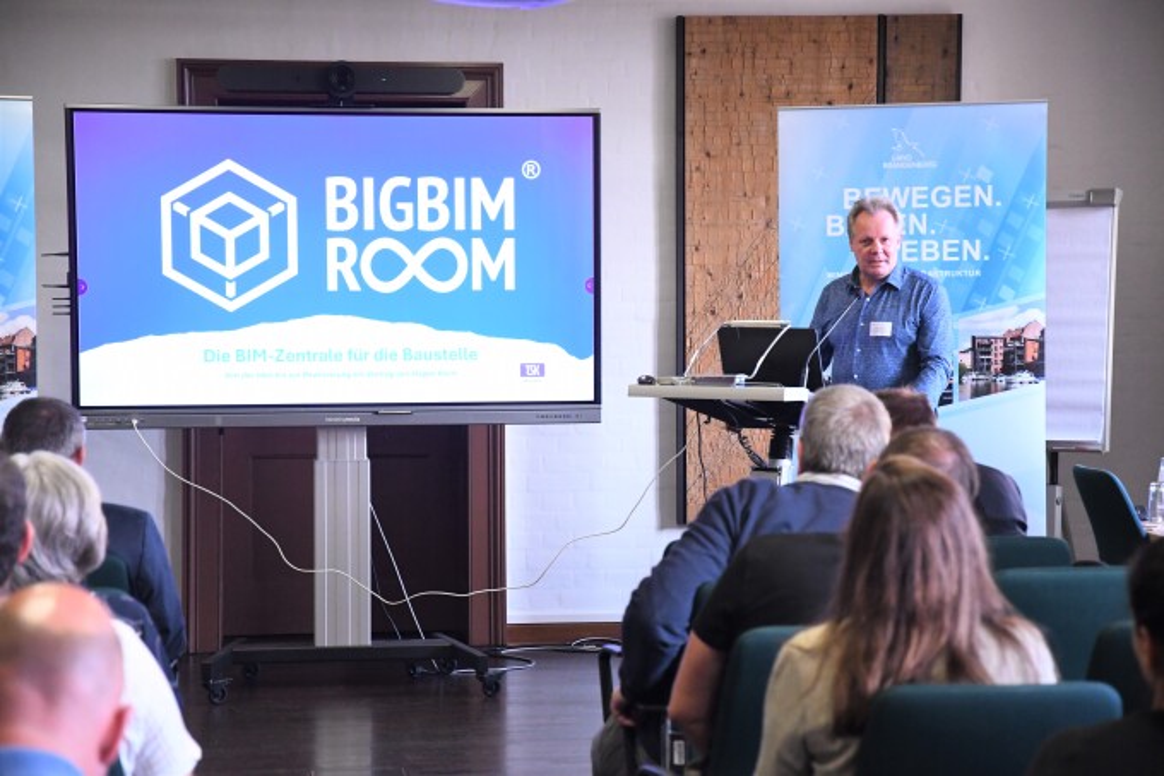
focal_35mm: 97
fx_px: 3135
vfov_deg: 14.1
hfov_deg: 21.0
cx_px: 582
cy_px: 388
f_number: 4
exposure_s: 1/200
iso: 4000
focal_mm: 65
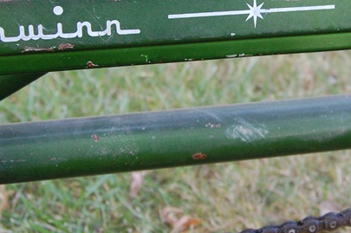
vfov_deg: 15.8
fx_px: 830
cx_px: 255
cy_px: 37
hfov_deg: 23.7
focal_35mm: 85
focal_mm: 23
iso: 800
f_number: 5.6
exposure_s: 1/125
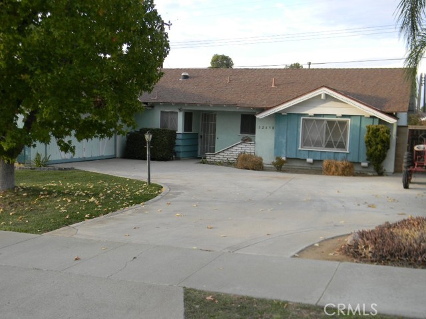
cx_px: 213
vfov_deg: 35.1
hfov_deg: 45.8
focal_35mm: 41
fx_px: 505
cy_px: 160
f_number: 3.8
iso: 80
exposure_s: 1/111
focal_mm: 7.3
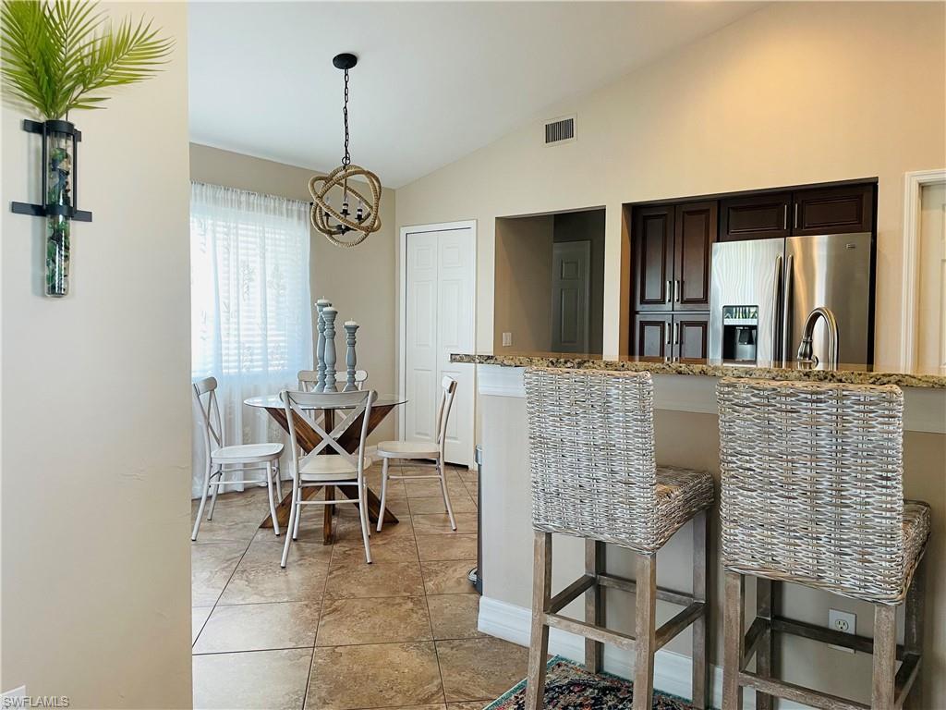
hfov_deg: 67.3
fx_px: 711
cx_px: 473
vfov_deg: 53.1
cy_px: 355
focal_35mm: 26
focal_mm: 4.2
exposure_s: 1/60
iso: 160
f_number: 1.6
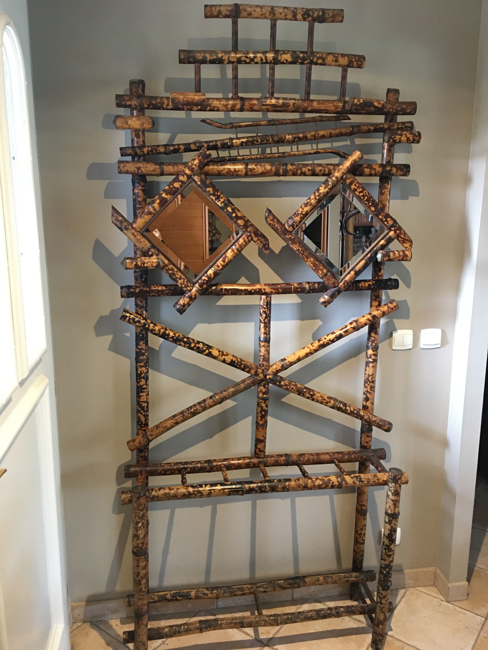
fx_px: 545
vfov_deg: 61.7
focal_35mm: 29
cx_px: 244
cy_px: 325
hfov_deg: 48.2
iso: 100
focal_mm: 4.15
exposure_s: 1/8
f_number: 2.2
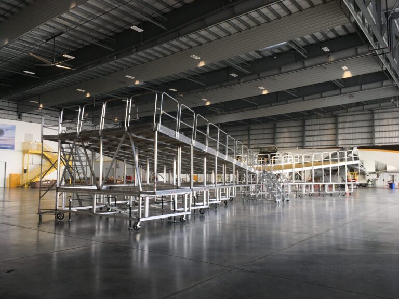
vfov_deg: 48.2
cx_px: 200
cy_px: 150
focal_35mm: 29
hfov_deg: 61.7
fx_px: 334
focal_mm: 4.15
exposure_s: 1/195
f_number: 2.2
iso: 25
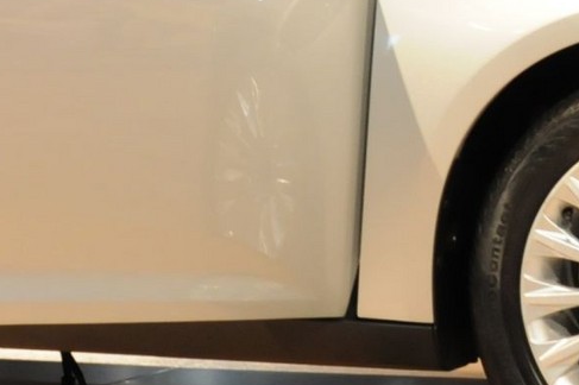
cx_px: 183
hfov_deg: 6.7
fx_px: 4950
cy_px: -113
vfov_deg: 4.4
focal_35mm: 308
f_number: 5.6
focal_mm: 40
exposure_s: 1/50
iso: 800
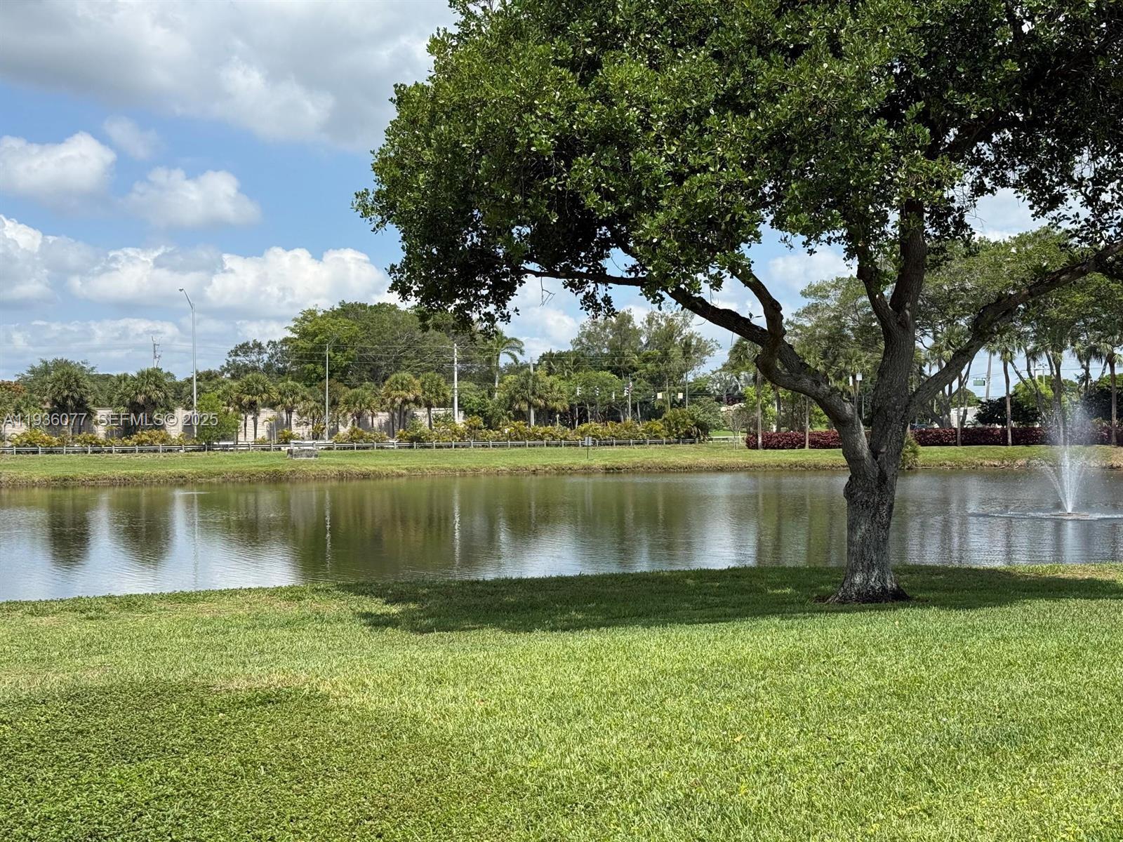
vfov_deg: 30.3
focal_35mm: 48
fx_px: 1557
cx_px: 562
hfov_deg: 39.7
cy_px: 421
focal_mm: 6.76
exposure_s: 1/5587
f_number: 1.78
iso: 80
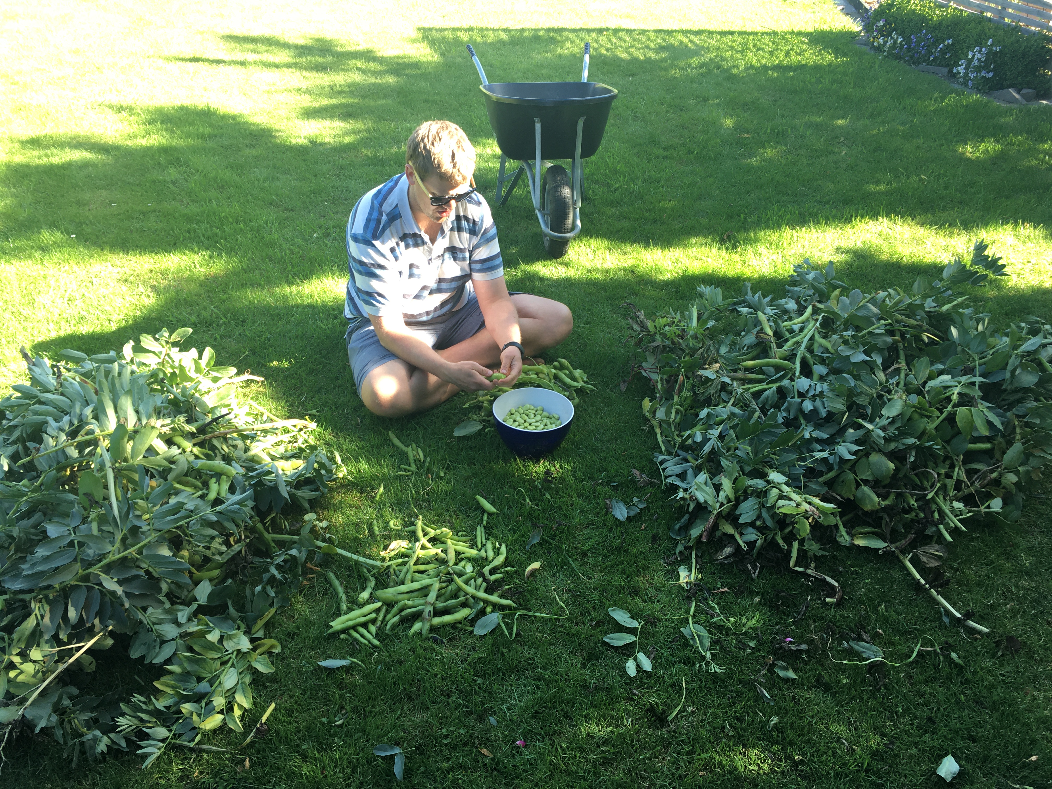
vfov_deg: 48.2
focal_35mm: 29
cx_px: 526
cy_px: 394
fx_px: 881
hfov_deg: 61.7
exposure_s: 1/100
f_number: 2.2
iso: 25
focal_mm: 4.15
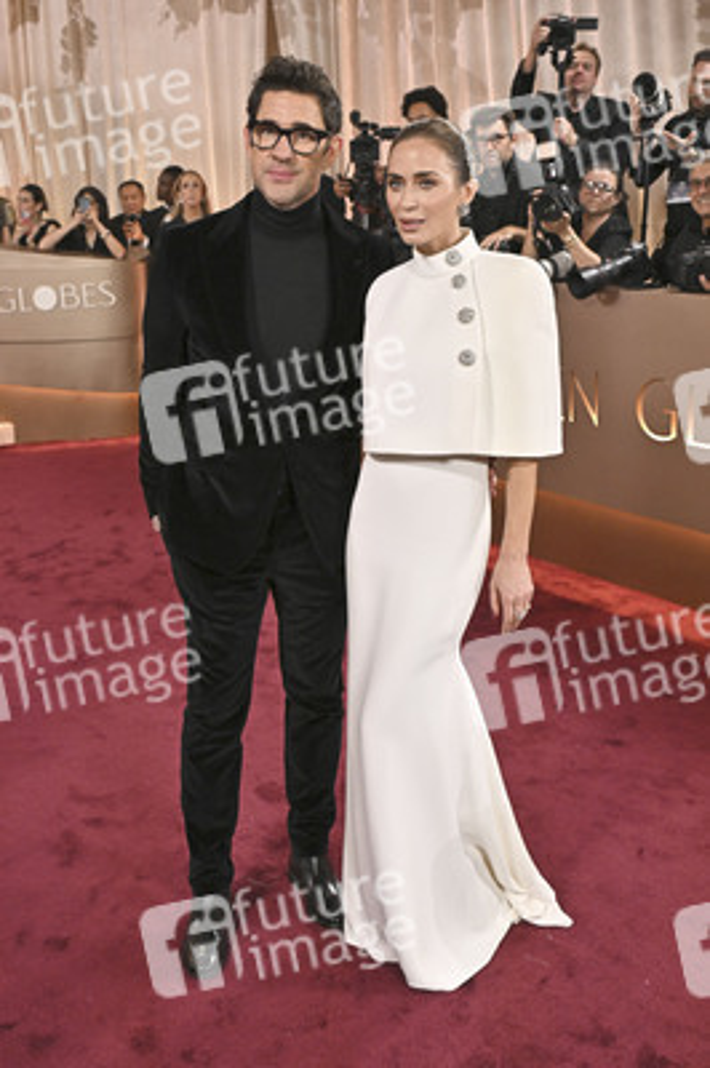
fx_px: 1067
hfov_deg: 36.8
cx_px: 355
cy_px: 534
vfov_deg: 53.2
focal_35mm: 36
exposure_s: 1/320
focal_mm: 36
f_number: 5.6
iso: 2500
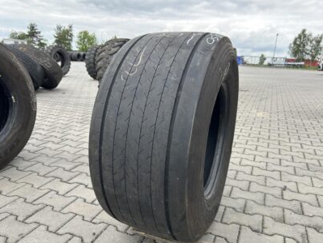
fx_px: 262
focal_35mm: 28
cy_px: 130
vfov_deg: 49.8
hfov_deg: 63.4
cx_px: 159
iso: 50
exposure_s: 1/572
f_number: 1.5
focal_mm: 5.7
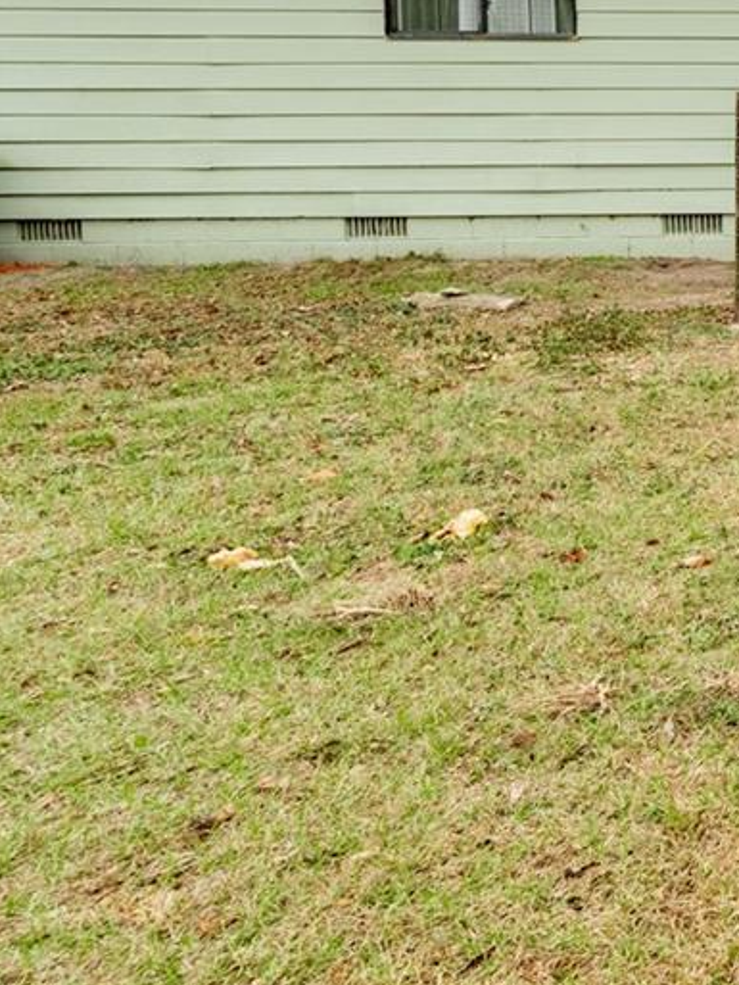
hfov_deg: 19.2
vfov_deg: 42.1
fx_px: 1195
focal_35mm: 42
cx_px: 1488
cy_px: 149
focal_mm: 14
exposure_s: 1/2500
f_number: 8
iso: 320
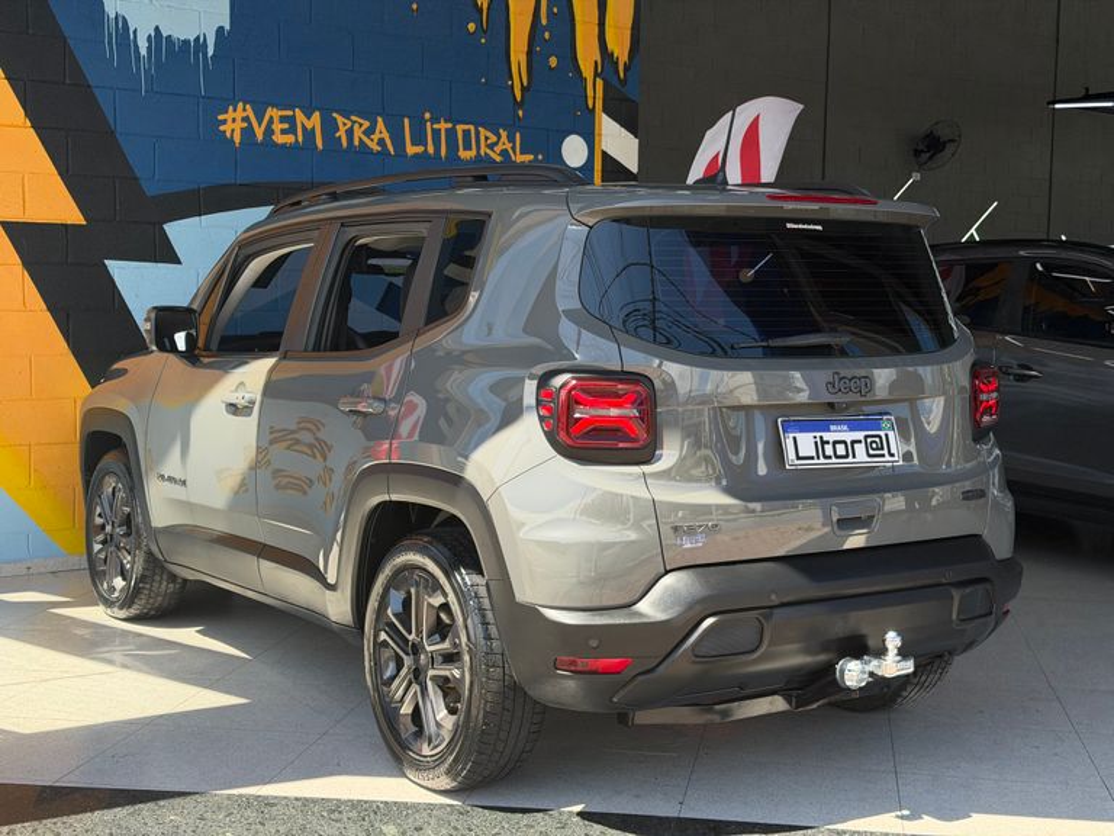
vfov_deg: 30.3
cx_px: 557
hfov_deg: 39.7
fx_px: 1545
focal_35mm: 48
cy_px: 418
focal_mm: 6.76
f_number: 1.78
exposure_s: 1/2415
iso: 100
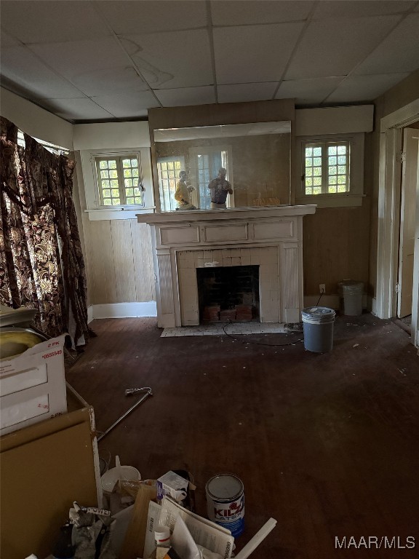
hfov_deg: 56.8
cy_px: 280
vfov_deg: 71.6
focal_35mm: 24
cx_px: 210
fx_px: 387
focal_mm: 6.76
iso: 1250
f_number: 1.78
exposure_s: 1/28
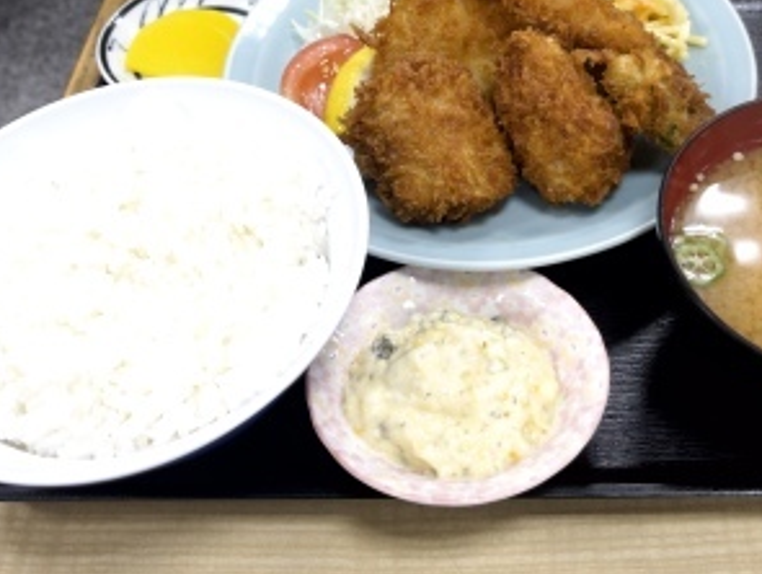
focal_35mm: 44
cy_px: 165
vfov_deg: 32.5
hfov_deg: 42.6
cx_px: 471
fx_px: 970
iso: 32
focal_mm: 5.1
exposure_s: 1/104
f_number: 1.6
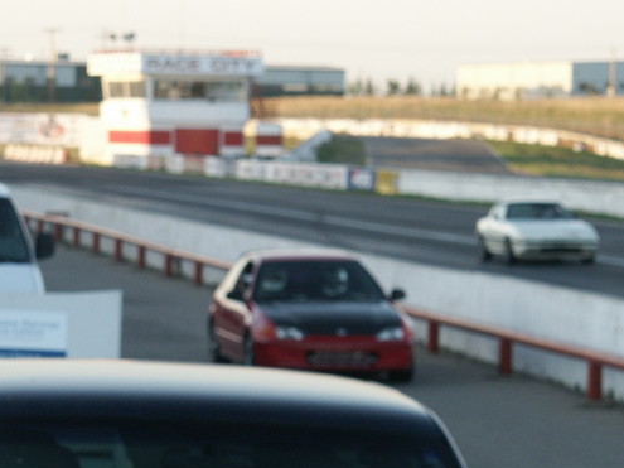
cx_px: 340
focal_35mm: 236
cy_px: 298
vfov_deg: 6.3
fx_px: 4253
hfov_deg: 8.4
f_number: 4
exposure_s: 1/180
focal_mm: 36.93
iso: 100
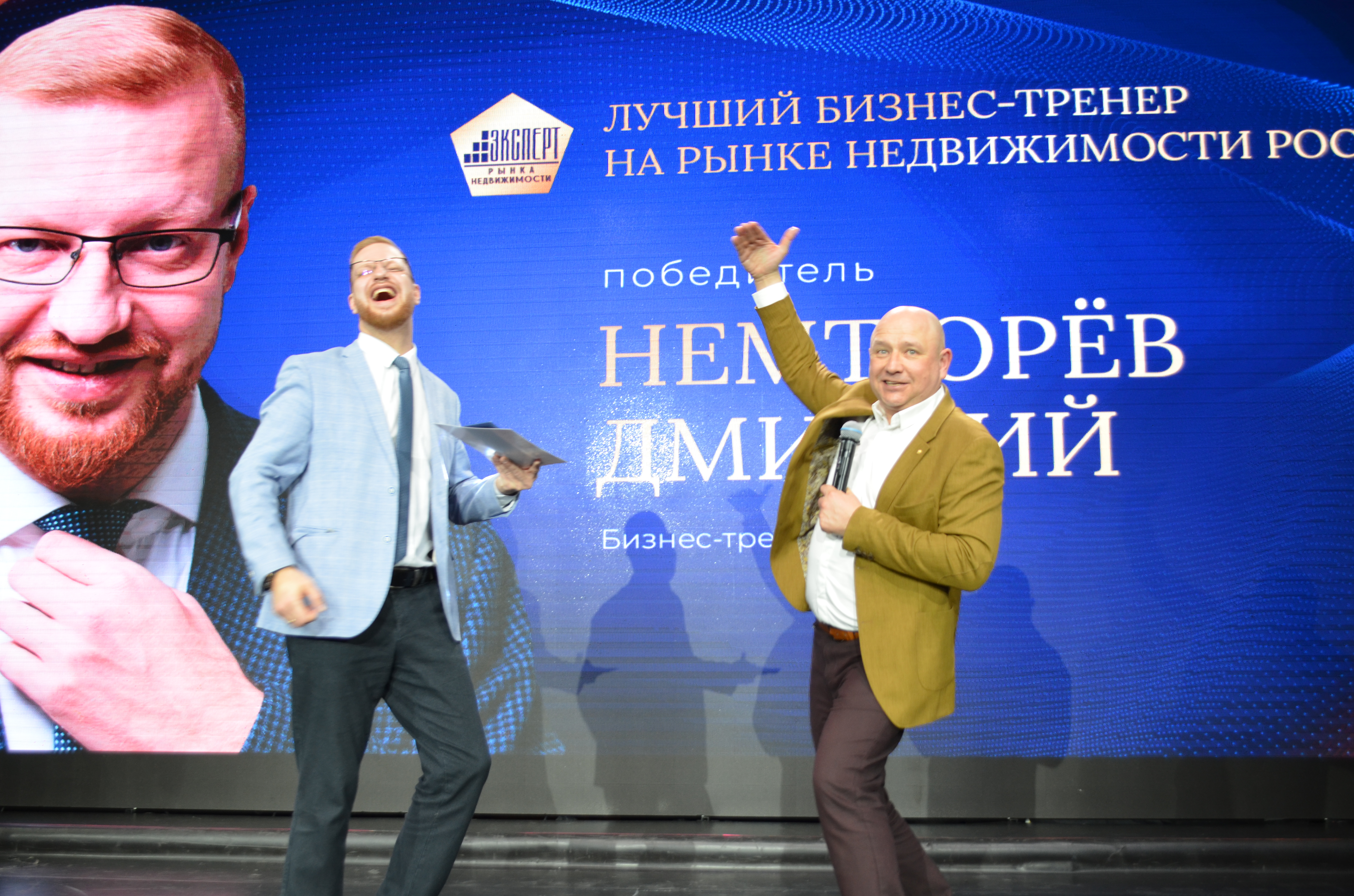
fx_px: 1351
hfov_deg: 53.2
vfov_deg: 36.7
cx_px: 677
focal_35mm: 36
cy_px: 448
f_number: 4
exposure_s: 1/60
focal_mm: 24
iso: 450
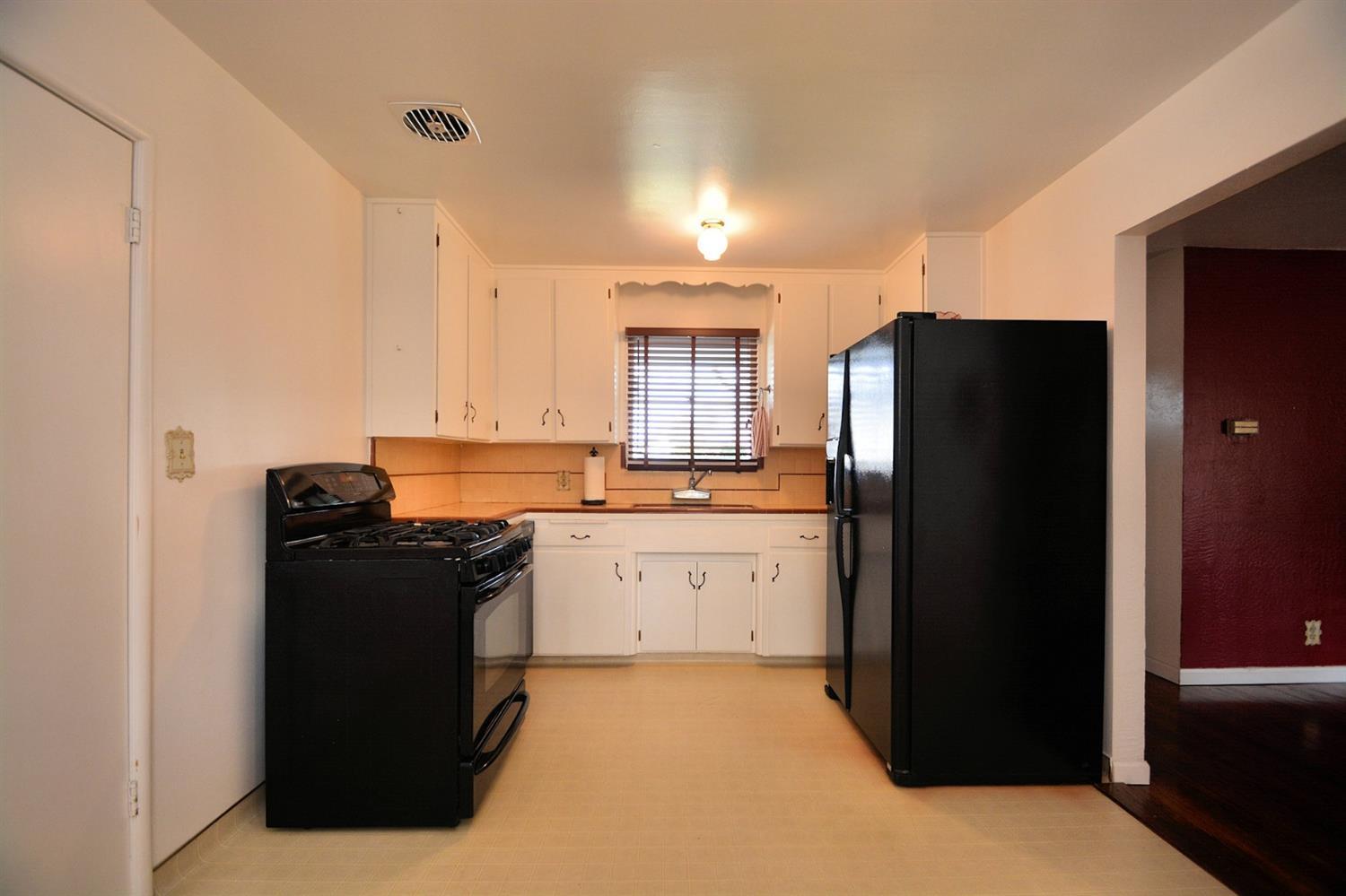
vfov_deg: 77.3
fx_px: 561
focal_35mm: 15
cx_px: 673
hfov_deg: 100.4
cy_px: 448
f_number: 4
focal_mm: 10
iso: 360
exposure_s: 1/60
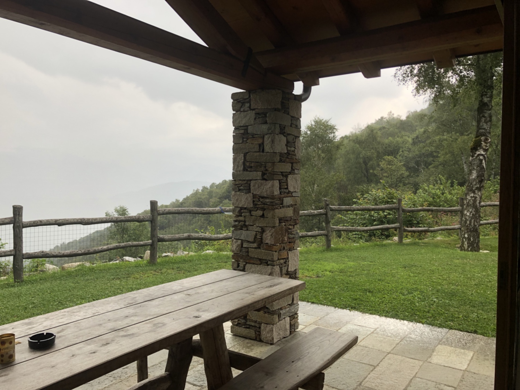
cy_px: 195
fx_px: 420
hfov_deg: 63.5
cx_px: 260
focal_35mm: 28
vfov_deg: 49.7
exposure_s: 1/120
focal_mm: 3.99
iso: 40
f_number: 1.8
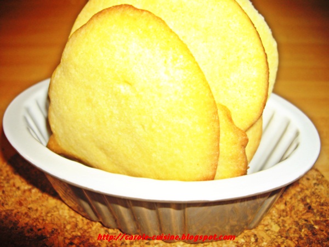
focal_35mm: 38
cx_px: 164
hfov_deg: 49.0
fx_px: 361
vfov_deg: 37.7
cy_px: 124
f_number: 8
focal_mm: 7.9
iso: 64
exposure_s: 1/40
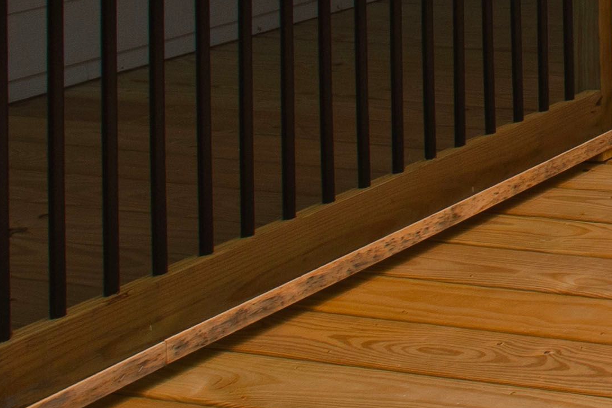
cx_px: 1284
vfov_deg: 14.8
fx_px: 1309
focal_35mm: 77
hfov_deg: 17.3
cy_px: -391
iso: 100
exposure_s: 1/200
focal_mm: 10
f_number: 8
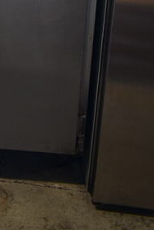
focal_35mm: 88
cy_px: -125
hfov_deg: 14.4
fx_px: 564
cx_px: -86
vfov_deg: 19.7
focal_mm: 18
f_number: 3.5
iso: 200
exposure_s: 1/30
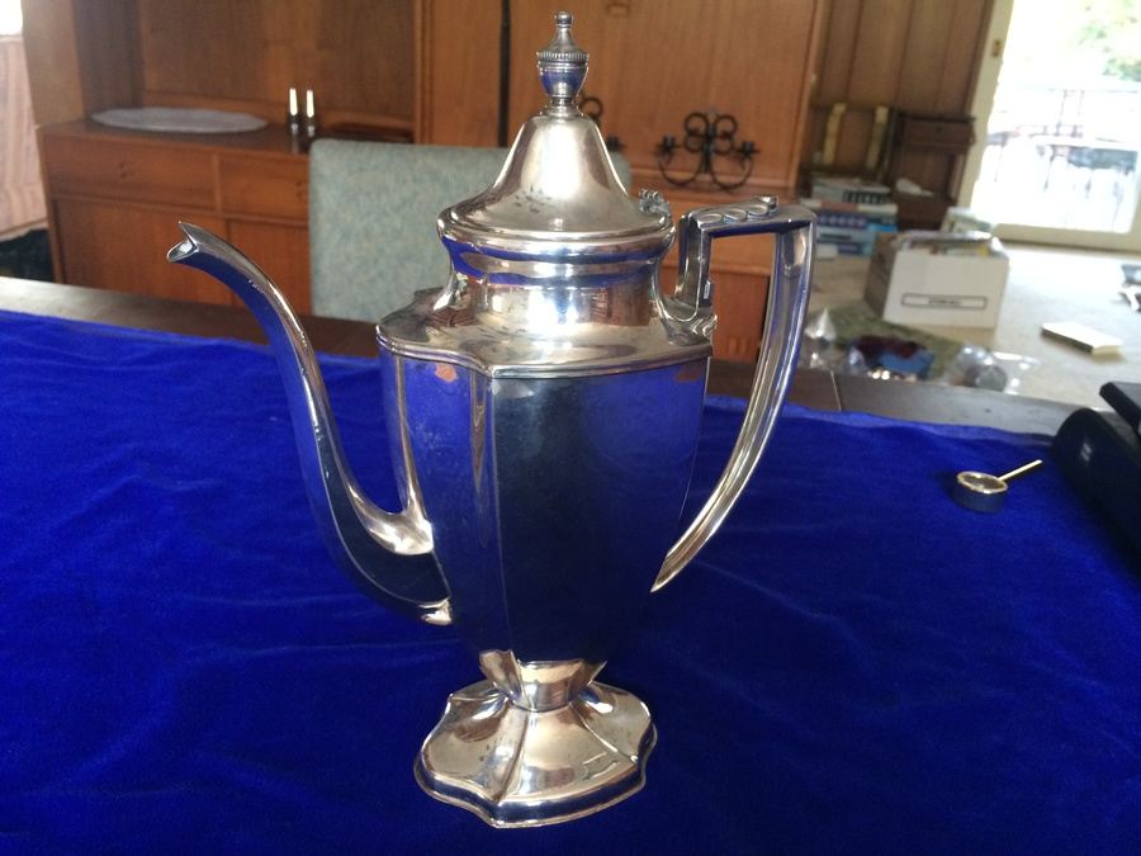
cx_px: 570
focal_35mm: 30
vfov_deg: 46.8
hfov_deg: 60.0
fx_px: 989
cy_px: 428
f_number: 2.2
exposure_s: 1/30
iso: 200
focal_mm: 4.12
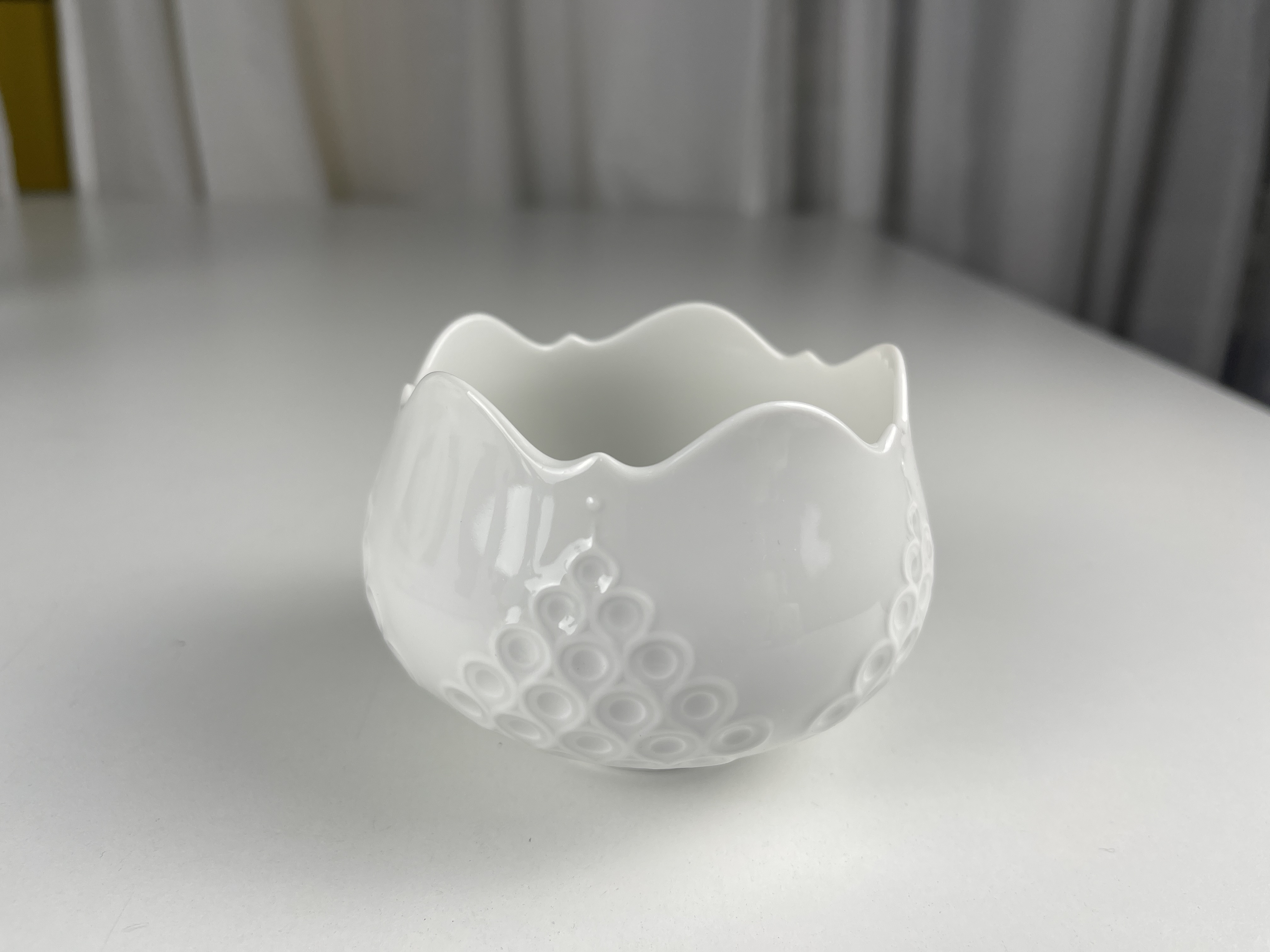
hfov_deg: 69.4
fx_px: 917
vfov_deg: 54.9
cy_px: 476
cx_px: 635
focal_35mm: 25
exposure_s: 1/244
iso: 32
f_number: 1.6
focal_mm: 5.1
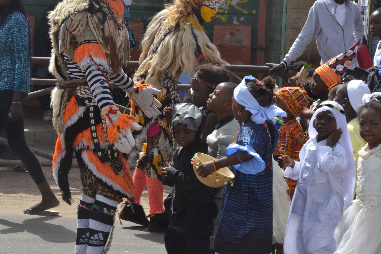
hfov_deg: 18.2
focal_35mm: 112
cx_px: 190
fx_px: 1191
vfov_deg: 12.2
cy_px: 127
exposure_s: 1/200
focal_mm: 75
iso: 800
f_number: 20
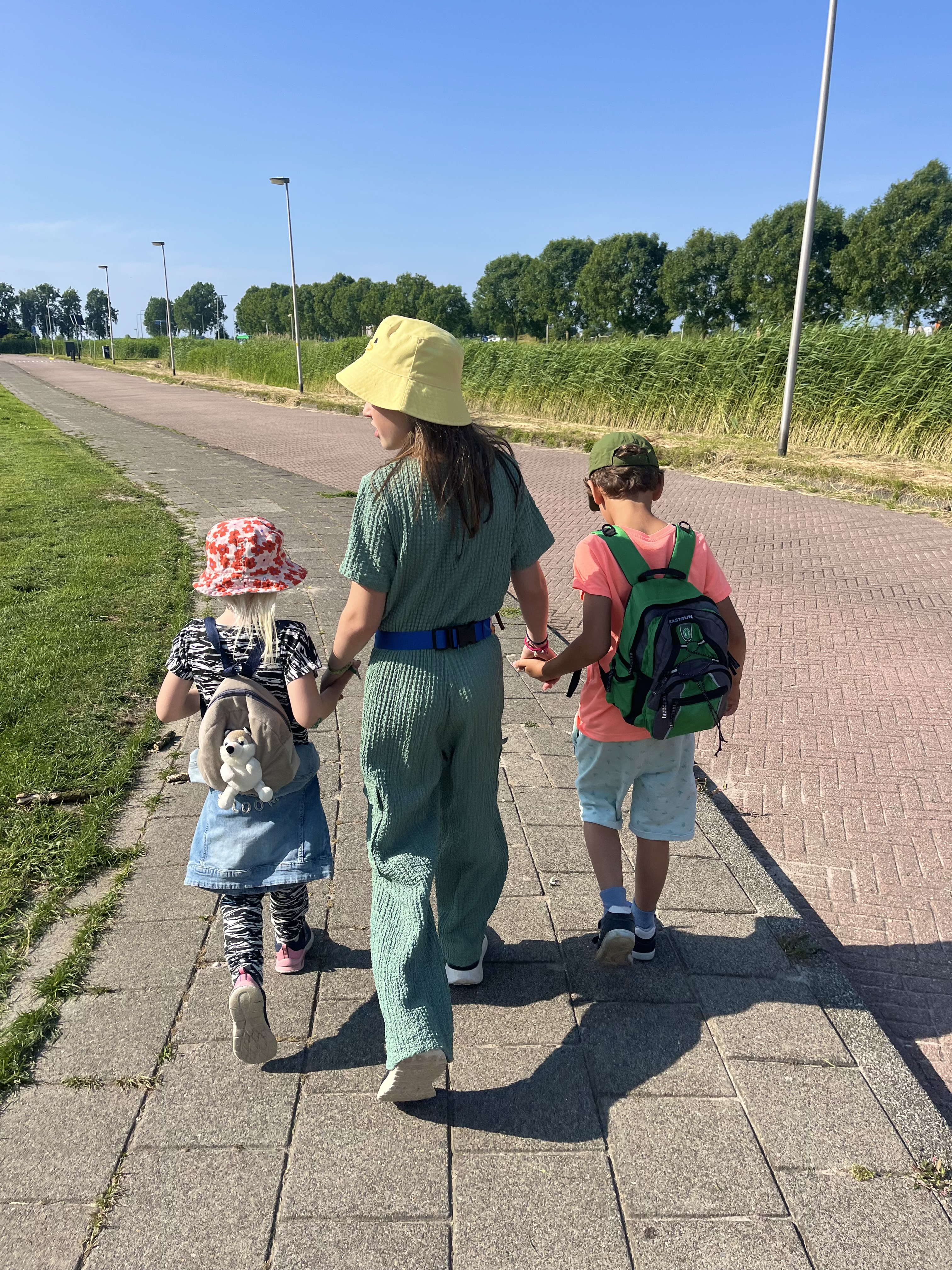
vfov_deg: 67.3
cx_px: 476
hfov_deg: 53.1
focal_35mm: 26
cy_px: 635
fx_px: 953
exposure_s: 1/2755
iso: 50
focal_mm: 5.1
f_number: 1.6
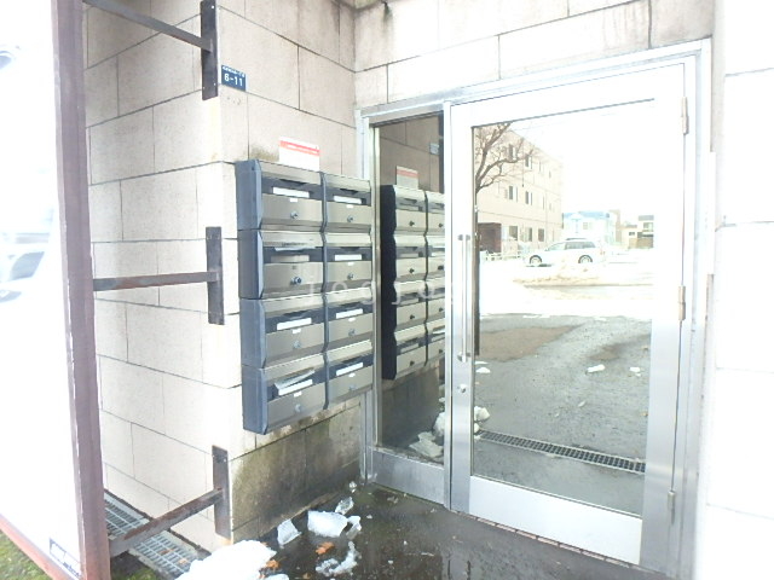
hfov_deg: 79.0
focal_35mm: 21
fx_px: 470
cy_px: 290
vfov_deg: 63.4
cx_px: 387
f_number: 3.5
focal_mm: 3.7
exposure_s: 1/100
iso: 800
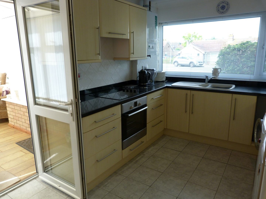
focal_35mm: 25
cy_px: 100
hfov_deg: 69.4
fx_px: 192
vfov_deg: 54.9
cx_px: 133
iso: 80
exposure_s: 1/125
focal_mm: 4.5
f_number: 2.8
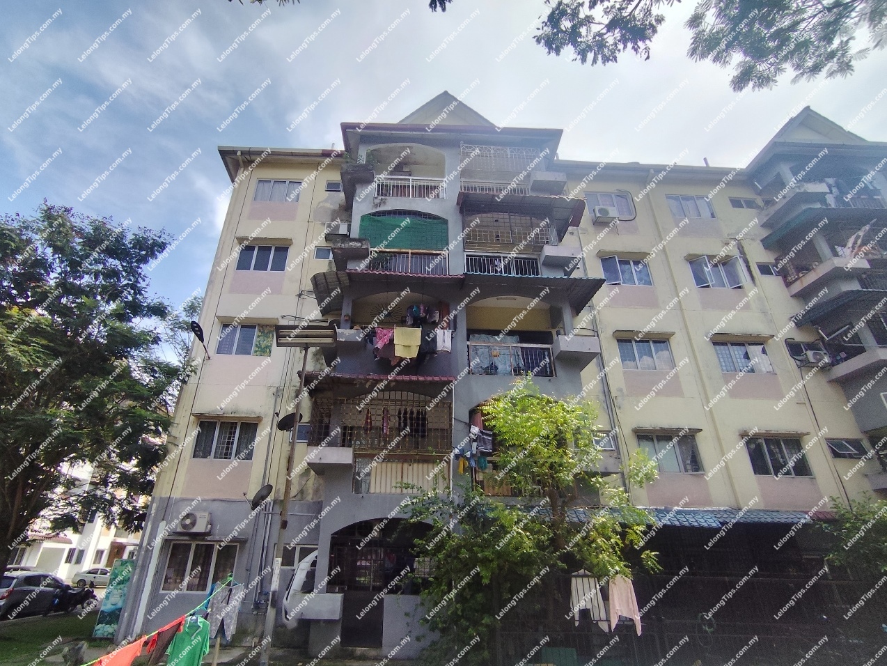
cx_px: 444
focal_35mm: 16
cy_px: 333
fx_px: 410
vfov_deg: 78.1
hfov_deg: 94.5
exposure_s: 1/1442
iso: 50
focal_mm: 1.65
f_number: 2.2
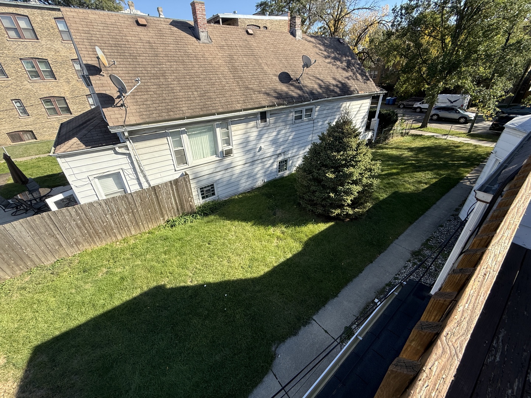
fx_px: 215
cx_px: 266
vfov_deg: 85.7
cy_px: 199
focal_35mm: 14
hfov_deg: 102.1
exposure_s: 1/830
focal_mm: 2.22
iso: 64
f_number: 2.2
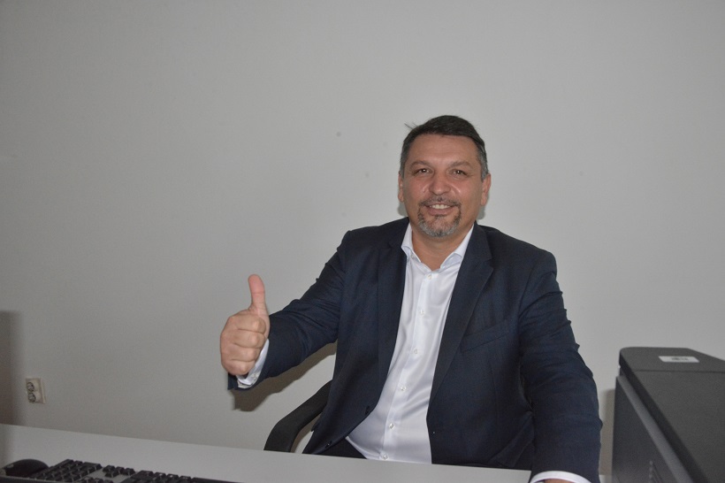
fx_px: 644
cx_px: 362
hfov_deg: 58.7
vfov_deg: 41.1
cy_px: 242
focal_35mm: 32
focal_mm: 32
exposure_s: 1/250
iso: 6400
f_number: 8
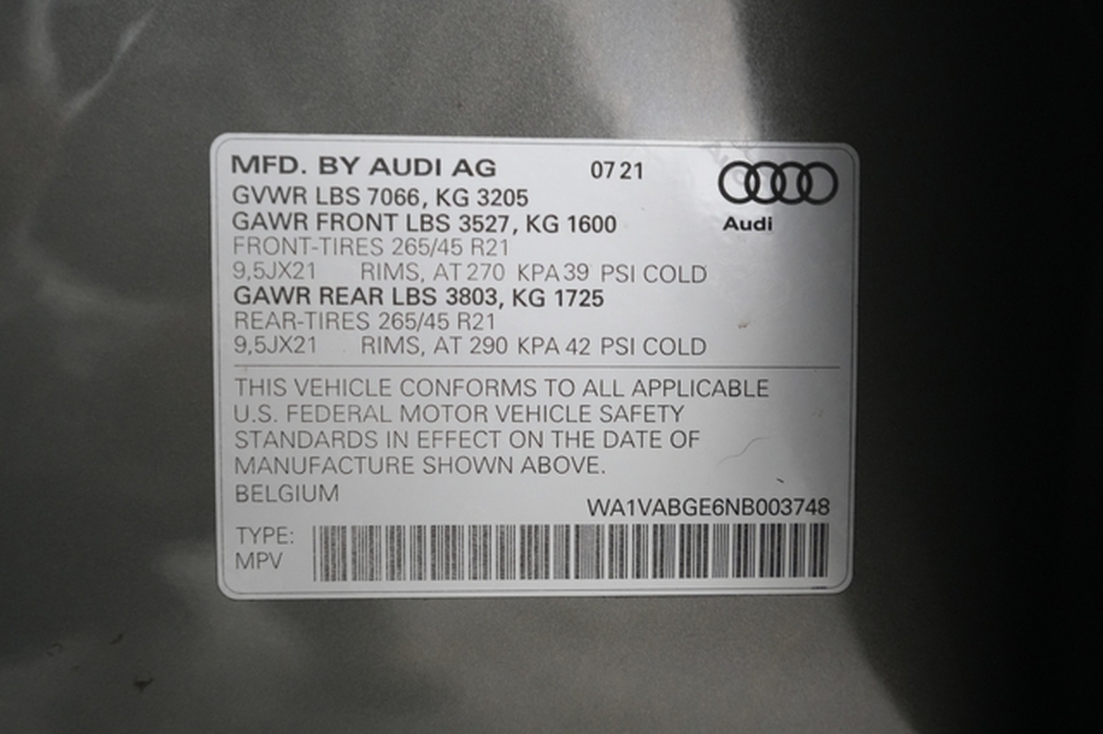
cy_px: 367
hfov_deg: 65.5
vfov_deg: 46.4
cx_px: 552
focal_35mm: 28
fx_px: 857
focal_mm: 28
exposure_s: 1/80
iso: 6400
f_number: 4
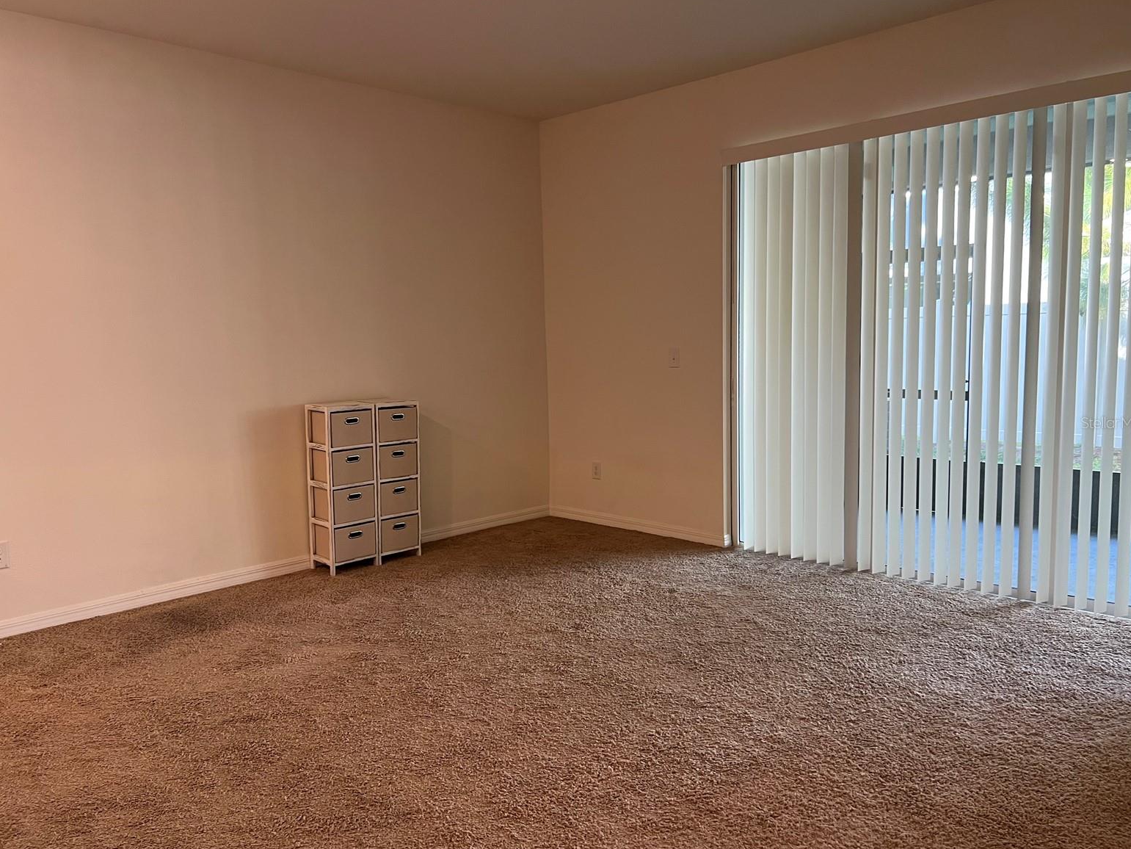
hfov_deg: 65.3
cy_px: 422
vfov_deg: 51.4
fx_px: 882
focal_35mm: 27
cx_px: 563
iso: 100
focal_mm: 5.7
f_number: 1.5
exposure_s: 1/60
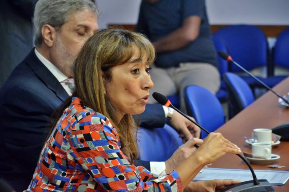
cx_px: 144
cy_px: 96
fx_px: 1394
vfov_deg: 7.9
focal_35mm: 174
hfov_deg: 11.8
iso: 3200
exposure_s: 1/80
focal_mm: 116
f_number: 5.6
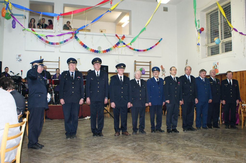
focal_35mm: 33
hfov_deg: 57.3
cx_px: 123
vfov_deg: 39.9
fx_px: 225
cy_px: 82
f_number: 4
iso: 400
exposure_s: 1/40
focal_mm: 22
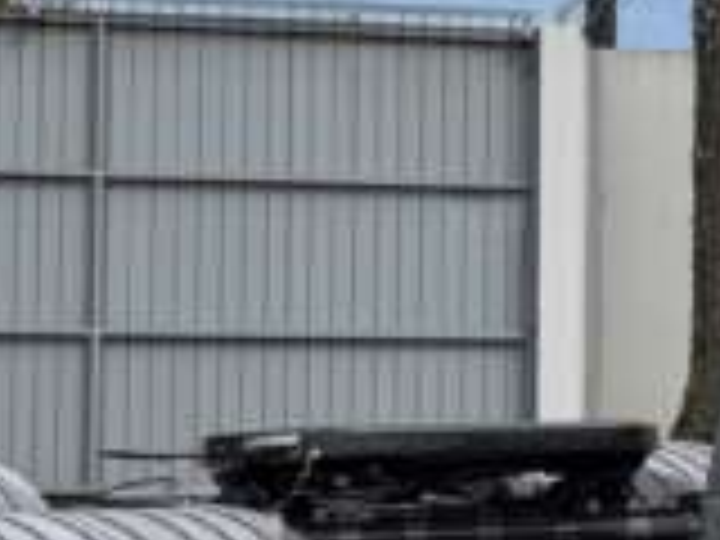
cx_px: 1462
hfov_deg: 11.0
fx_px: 3370
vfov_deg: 9.2
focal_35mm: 162
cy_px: 288
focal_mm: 6.76
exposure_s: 1/3021
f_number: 1.78
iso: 80
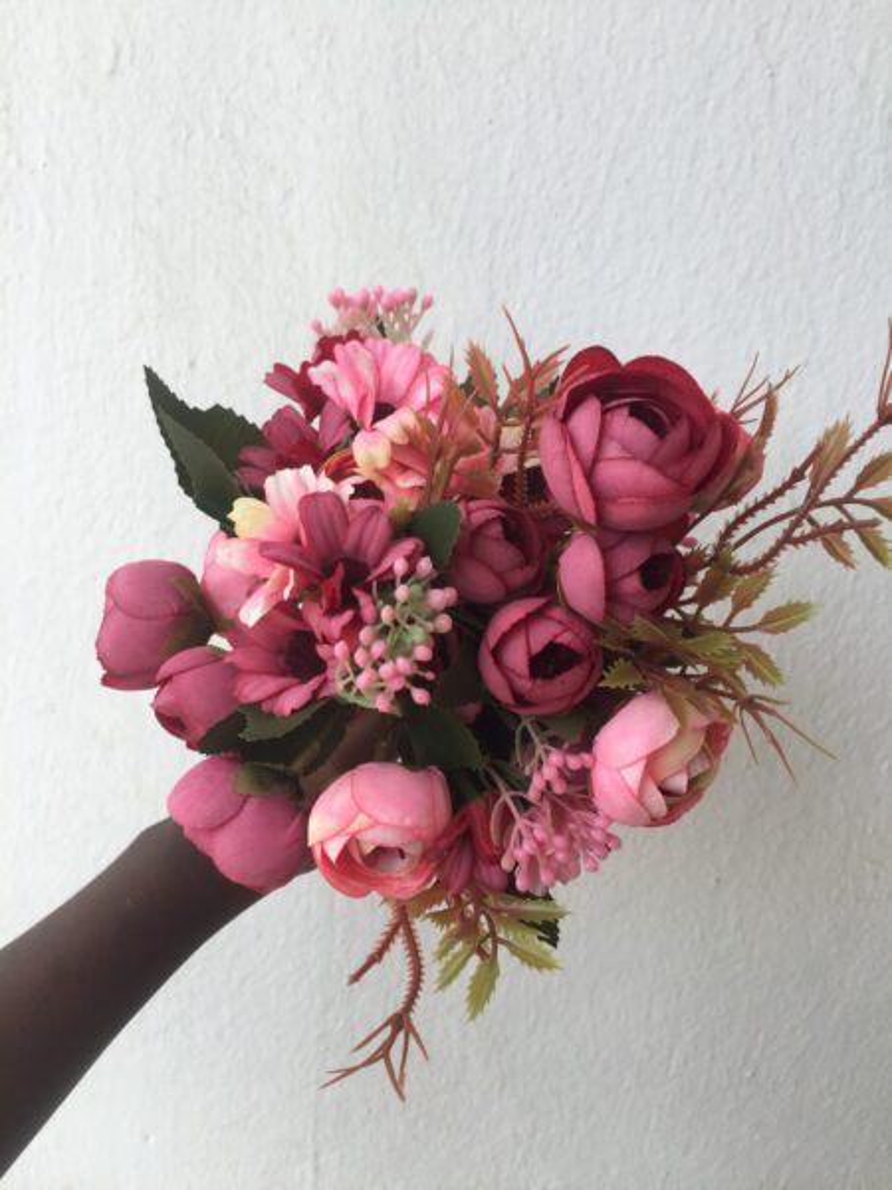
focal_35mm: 29
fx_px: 996
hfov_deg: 48.2
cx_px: 446
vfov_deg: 61.7
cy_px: 595
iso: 32
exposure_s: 1/581
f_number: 2.2
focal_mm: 4.15
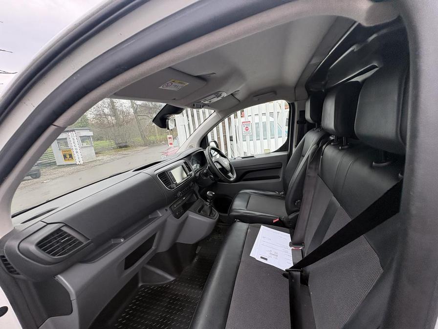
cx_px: 219
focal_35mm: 14
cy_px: 164
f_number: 2.2
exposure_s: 1/167
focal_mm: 2.22
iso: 64
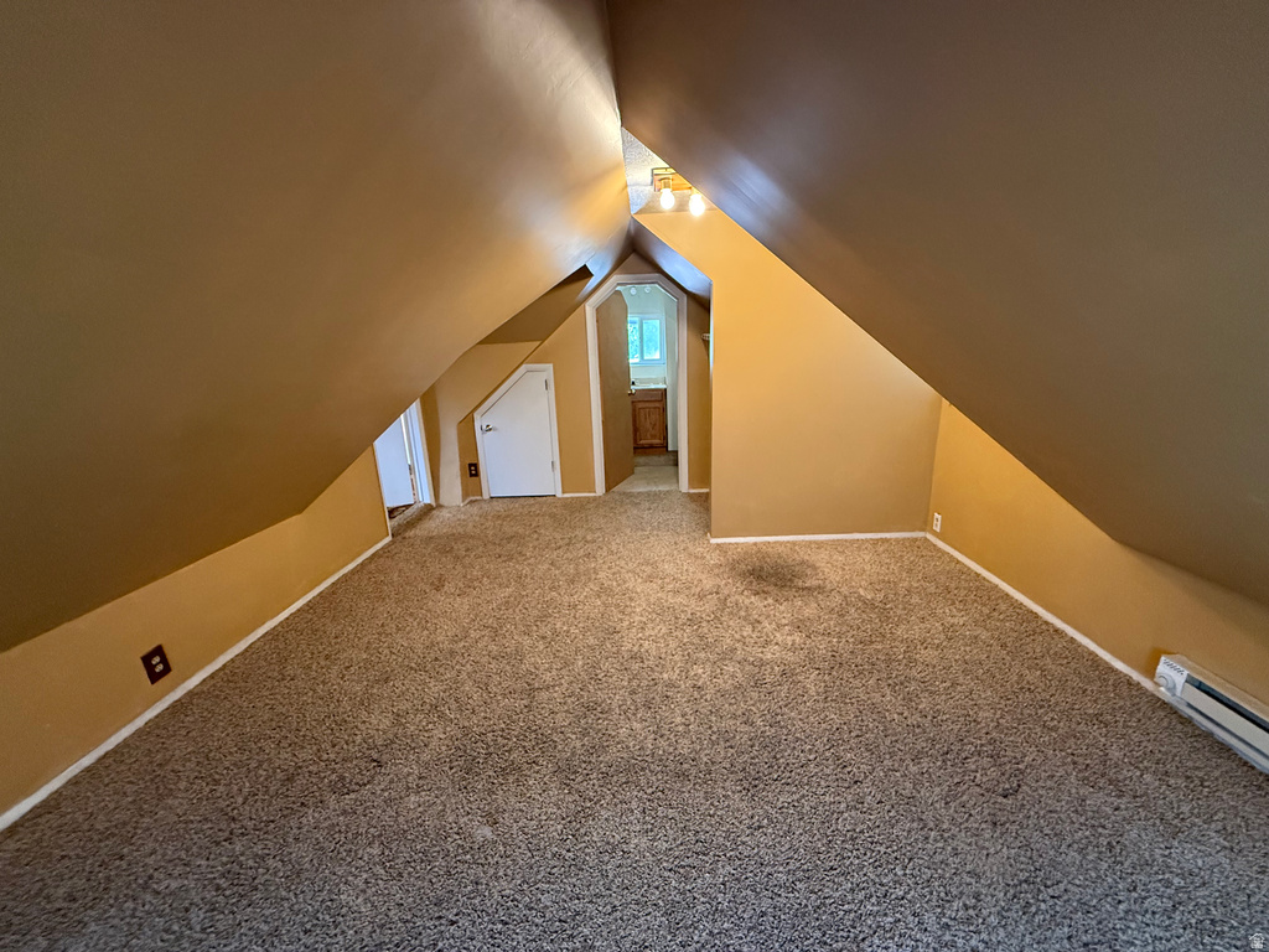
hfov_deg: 102.1
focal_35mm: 14
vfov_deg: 85.7
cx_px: 634
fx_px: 513
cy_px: 476
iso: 640
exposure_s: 1/60
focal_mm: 2.22
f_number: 2.2
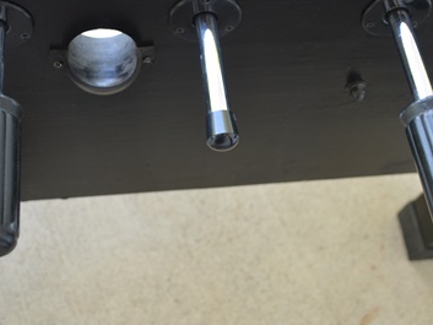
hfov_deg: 38.9
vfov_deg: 29.6
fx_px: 613
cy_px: 119
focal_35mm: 49
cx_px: 215
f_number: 4.5
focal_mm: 20
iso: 400
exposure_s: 1/80
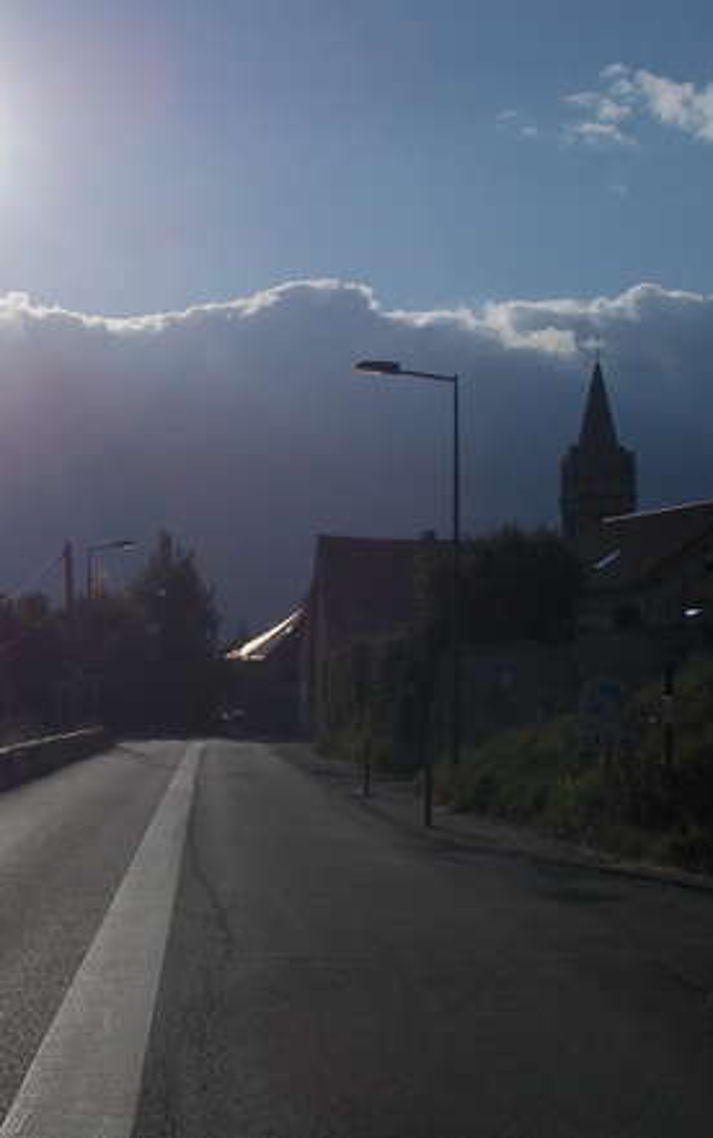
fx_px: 1926
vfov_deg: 33.0
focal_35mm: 62
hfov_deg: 20.7
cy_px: 560
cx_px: 134
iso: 80
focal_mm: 6.1
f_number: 6.5
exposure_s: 1/1250
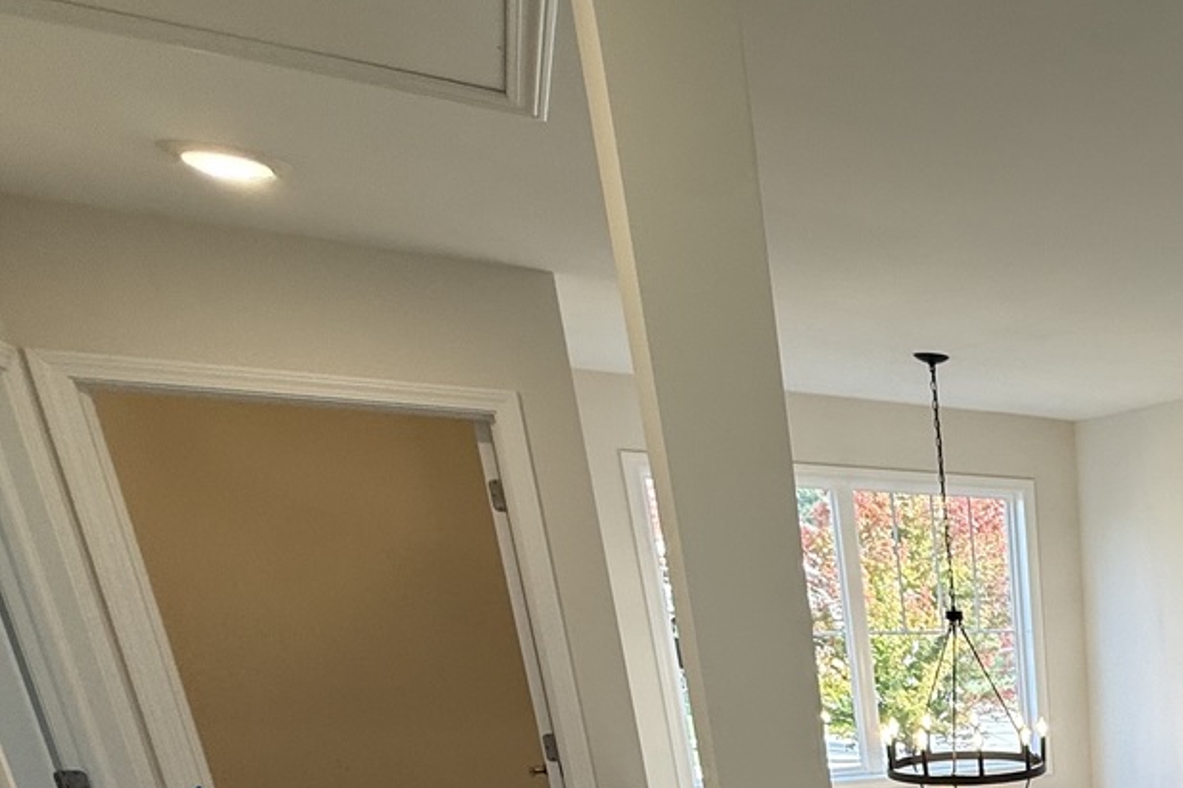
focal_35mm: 34
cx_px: 1350
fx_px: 1117
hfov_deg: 41.9
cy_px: 955
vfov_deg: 32.0
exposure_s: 1/120
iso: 80
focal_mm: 2.22
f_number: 2.2
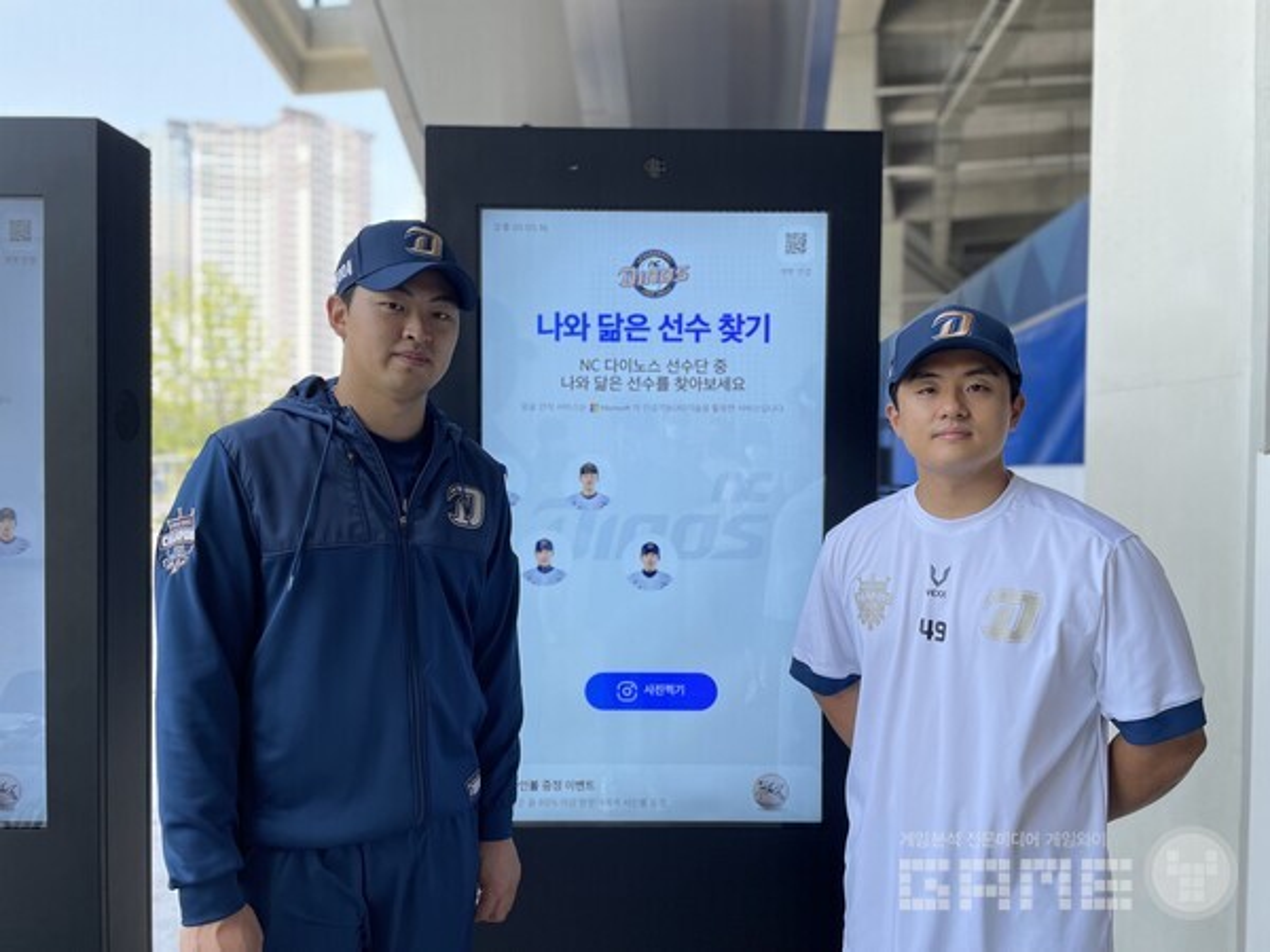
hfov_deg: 67.3
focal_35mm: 26
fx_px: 954
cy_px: 476
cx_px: 635
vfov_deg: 53.1
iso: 32
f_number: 1.6
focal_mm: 4.2
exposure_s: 1/612
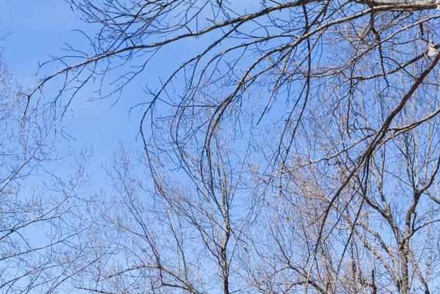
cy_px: 477
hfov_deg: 27.3
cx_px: 144
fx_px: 898
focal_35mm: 74
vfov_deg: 16.4
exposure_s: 1/125
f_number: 9
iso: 200
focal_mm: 11.9
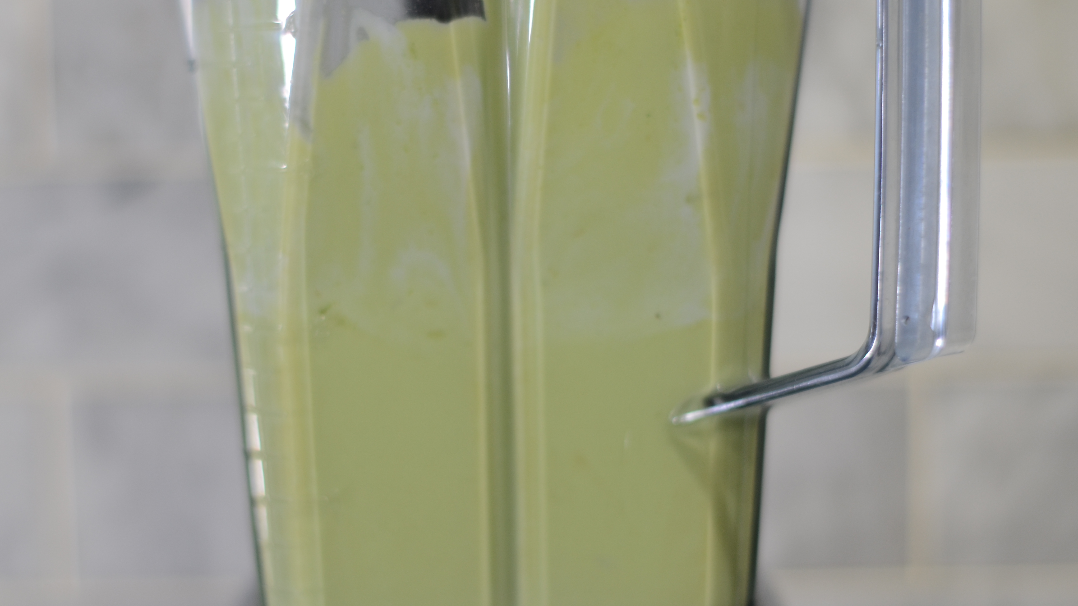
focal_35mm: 85
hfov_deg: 25.0
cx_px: 510
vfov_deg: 14.2
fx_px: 2430
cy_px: 333
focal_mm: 50
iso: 250
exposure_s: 1/50
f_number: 2.2
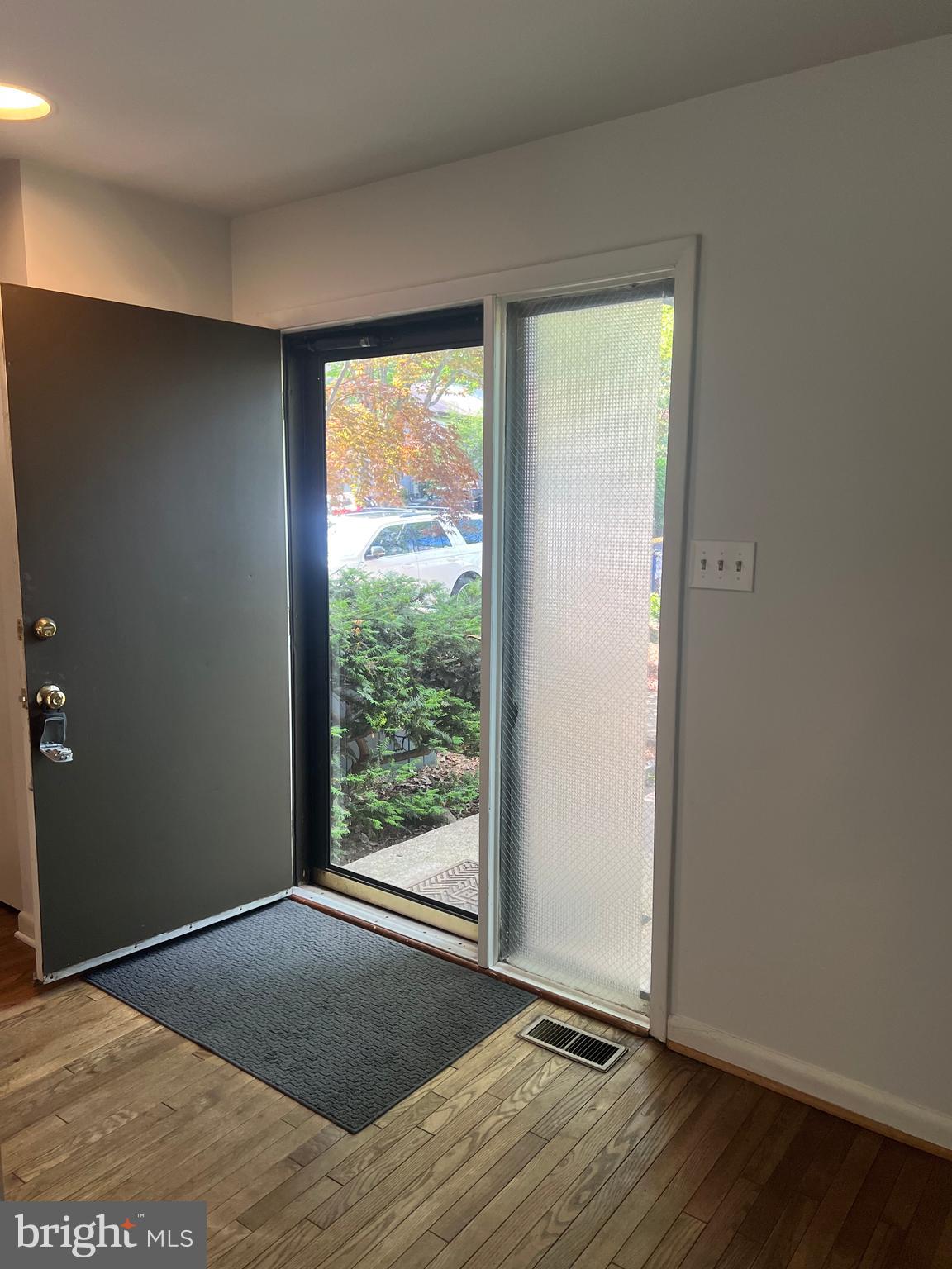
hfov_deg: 53.1
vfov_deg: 67.3
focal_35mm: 26
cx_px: 476
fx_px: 953
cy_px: 634
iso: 125
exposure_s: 1/120
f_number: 1.5
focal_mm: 5.7
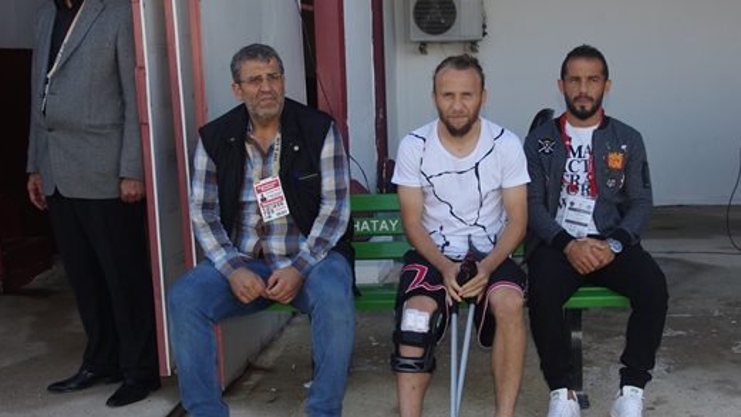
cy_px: 268
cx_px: 424
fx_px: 1061
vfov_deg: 22.2
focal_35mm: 54
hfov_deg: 38.4
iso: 400
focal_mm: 28.13
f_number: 8
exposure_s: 1/180
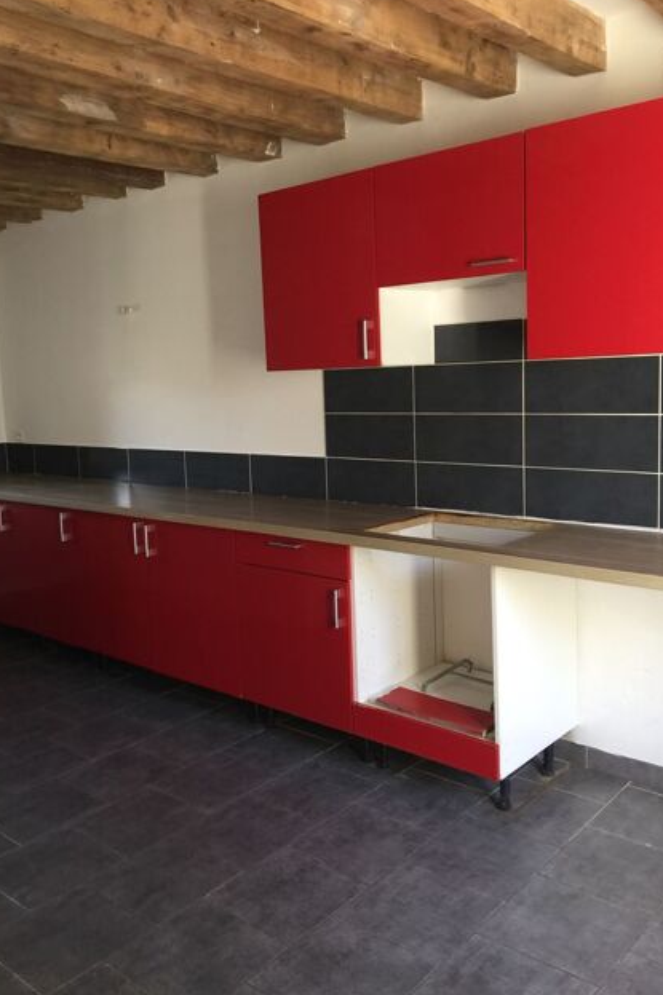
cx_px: 313
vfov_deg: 60.3
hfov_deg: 42.3
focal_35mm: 31
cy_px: 487
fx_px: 857
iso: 40
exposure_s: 1/17
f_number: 2.2
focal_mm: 4.15
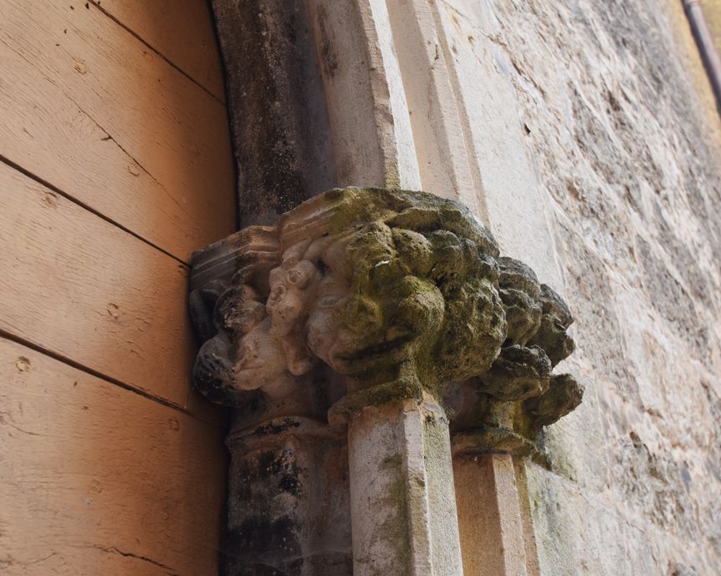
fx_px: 875
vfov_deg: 36.5
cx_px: 398
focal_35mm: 41
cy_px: 287
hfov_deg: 44.7
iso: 400
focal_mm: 24
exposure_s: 1/60
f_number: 4.5
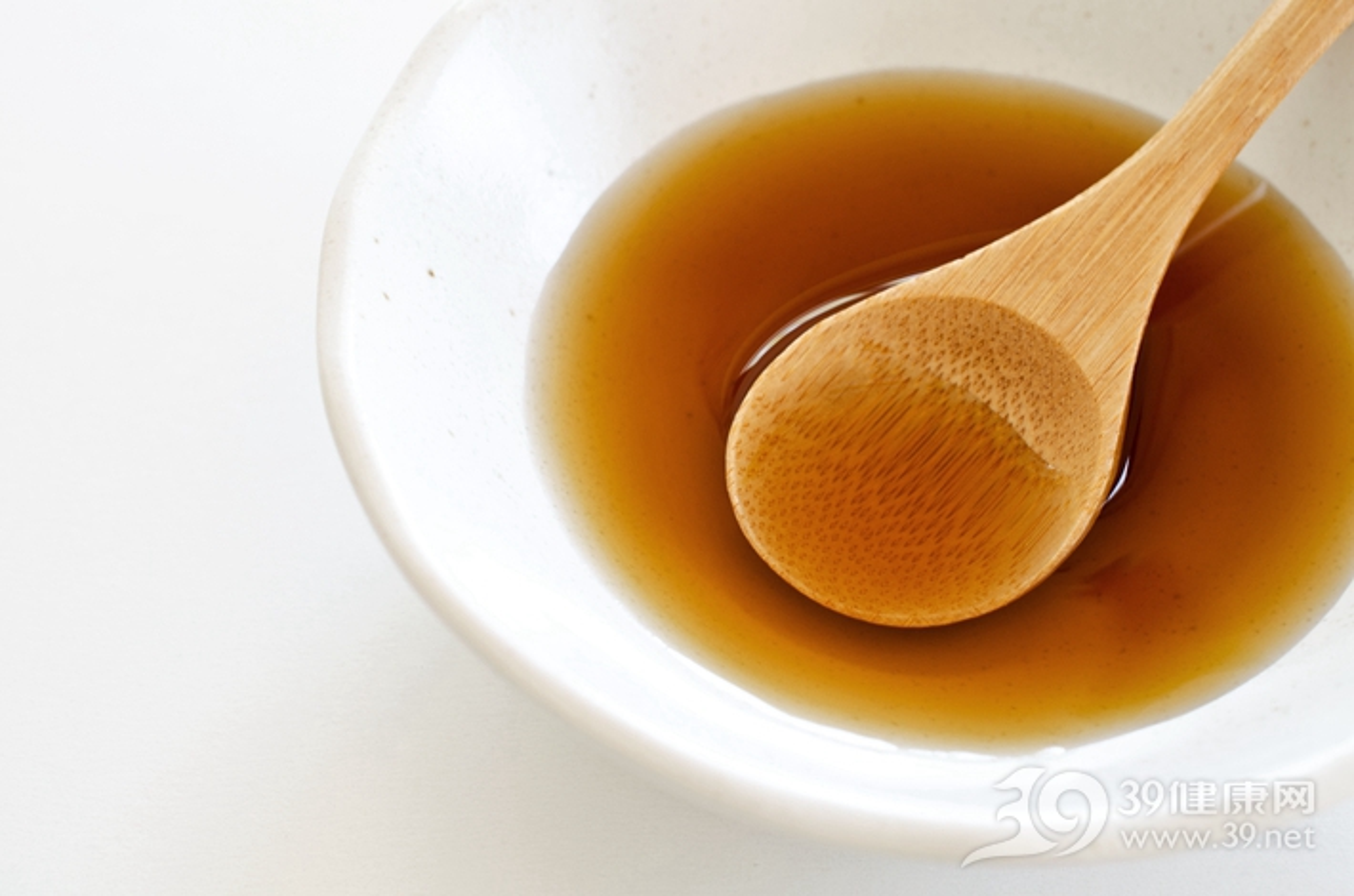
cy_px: 448
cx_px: 677
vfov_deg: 22.5
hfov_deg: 33.5
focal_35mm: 60
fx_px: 2252
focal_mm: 40
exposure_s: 1/5
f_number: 8
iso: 100
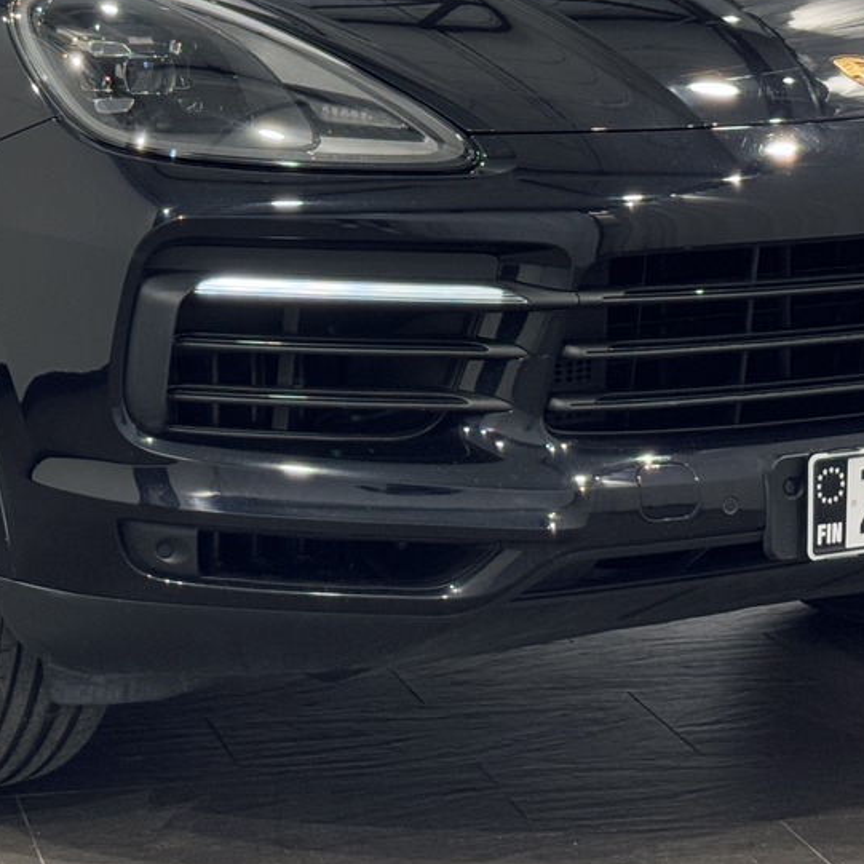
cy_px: 161
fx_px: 3191
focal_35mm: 113
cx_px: 220
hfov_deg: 15.4
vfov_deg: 15.3
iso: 100
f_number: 1.78
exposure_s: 1/100
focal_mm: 6.76
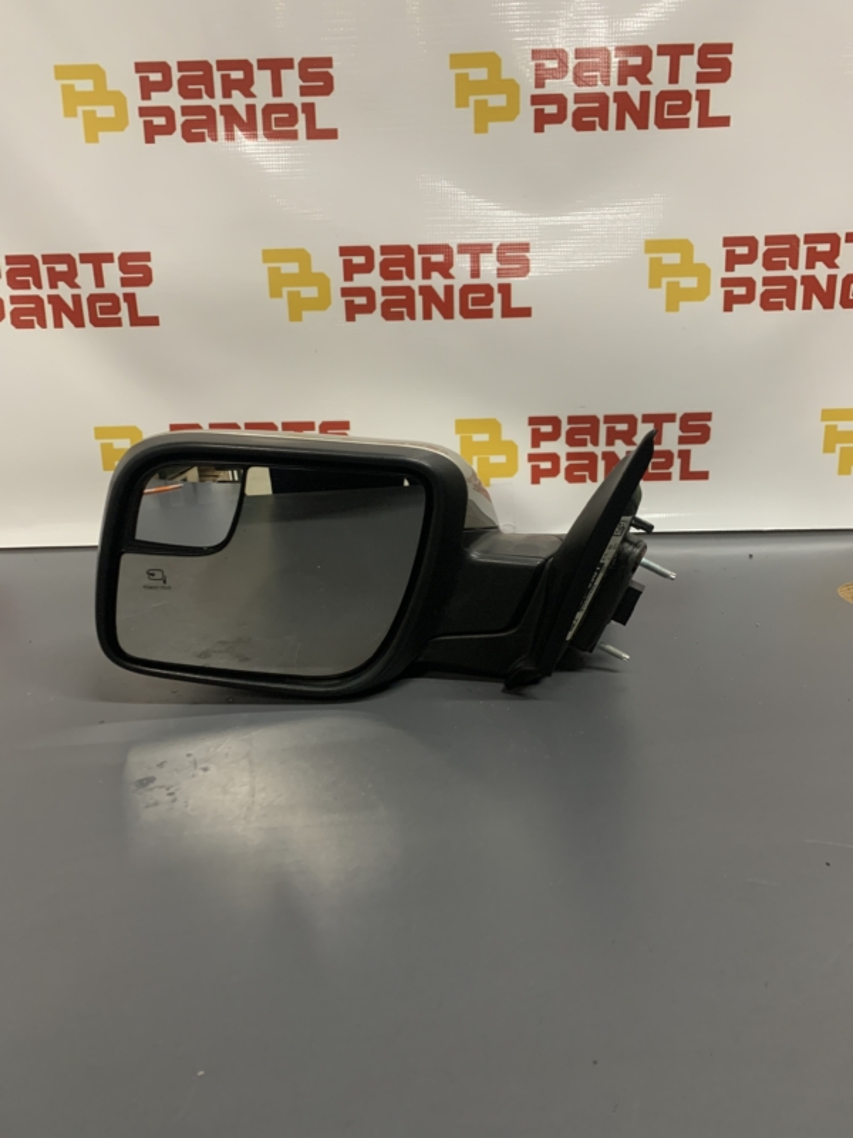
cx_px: 426
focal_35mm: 26
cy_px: 569
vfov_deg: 67.3
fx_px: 854
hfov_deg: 53.1
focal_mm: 4.25
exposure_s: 1/32
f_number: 1.8
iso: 320
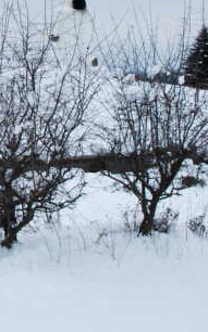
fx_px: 654
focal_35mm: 72
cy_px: 85
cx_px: -100
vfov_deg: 28.2
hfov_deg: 16.5
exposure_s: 1/200
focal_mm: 18
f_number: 7.1
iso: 100
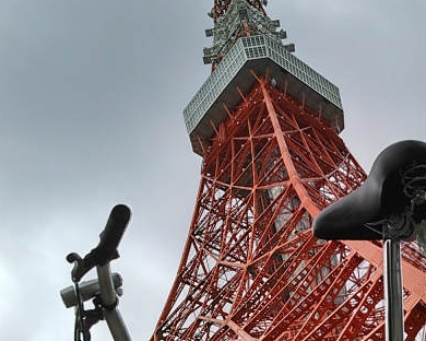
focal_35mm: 48
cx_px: 334
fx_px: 605
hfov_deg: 37.5
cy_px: 223
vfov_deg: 31.2
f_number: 2.4
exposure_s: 1/2710
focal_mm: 4
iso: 100
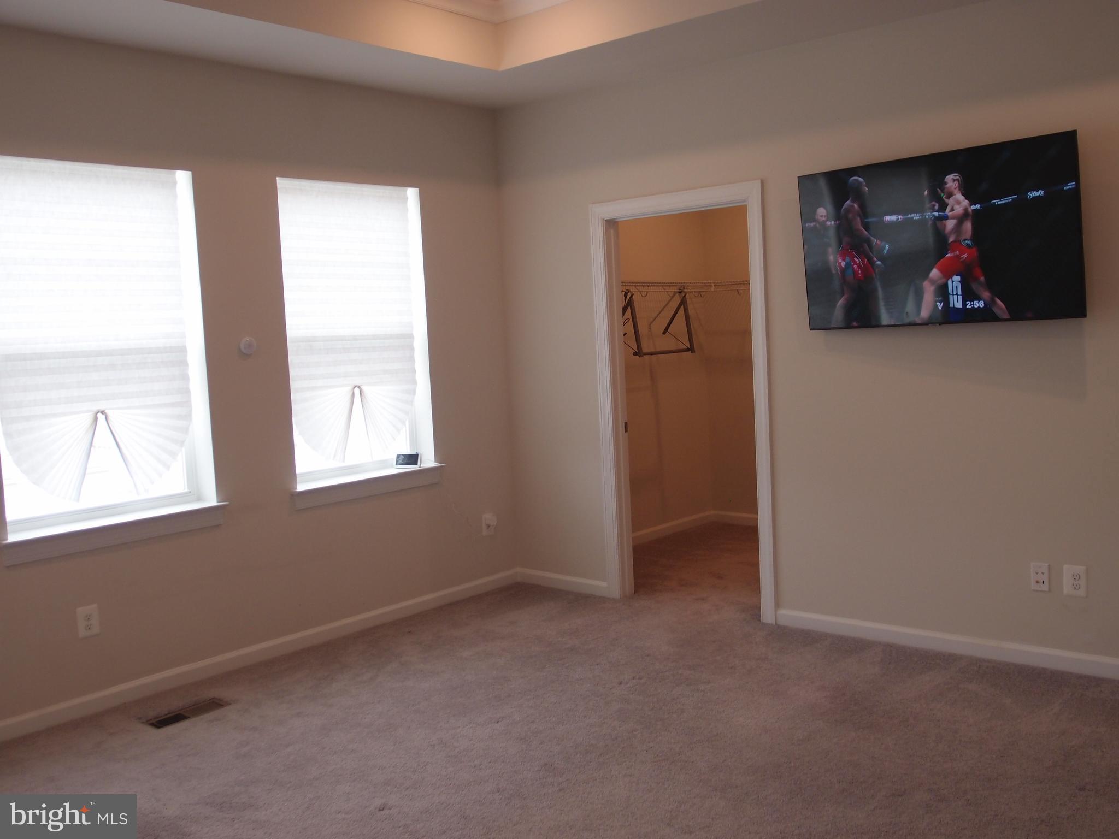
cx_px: 560
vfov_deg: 44.2
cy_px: 420
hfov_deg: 56.8
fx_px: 1034
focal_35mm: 32
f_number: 2
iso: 100
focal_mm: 6.87
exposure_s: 1/100
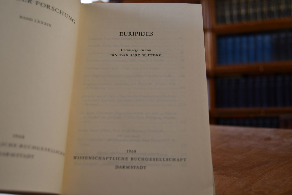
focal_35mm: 39
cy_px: 98
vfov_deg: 34.2
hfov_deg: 49.6
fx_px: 316
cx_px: 146
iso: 720
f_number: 4
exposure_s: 1/250
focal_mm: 26
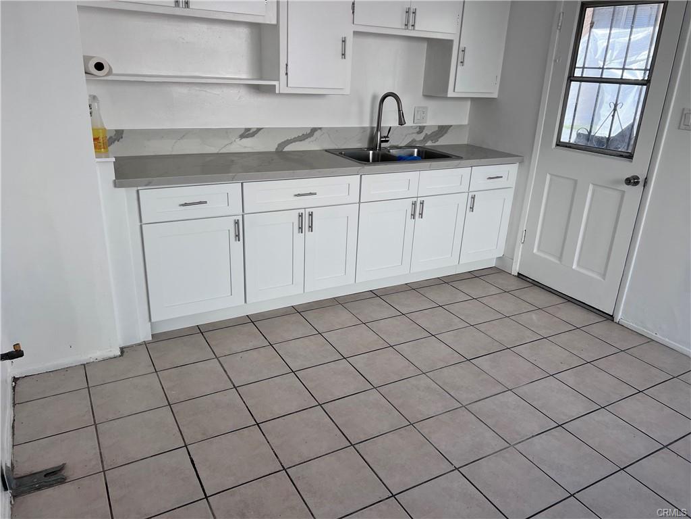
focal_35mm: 26
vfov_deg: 53.1
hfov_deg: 67.3
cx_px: 346
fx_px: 519
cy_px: 260
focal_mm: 5.7
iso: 50
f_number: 1.5
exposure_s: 1/588
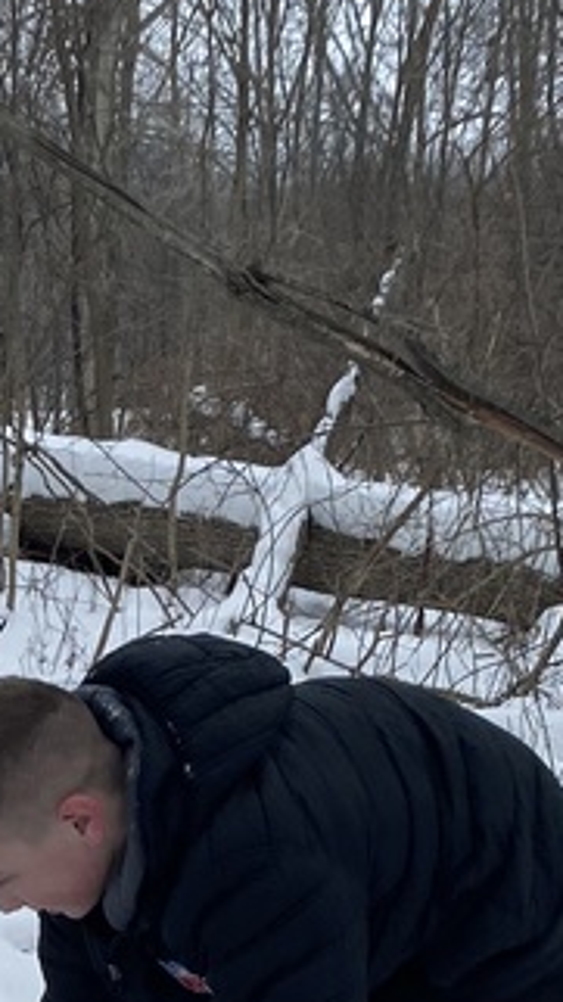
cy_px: 1397
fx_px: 2390
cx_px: -370
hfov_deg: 12.5
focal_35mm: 90
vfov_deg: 20.9
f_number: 1.8
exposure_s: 1/1727
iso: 32
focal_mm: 4.25
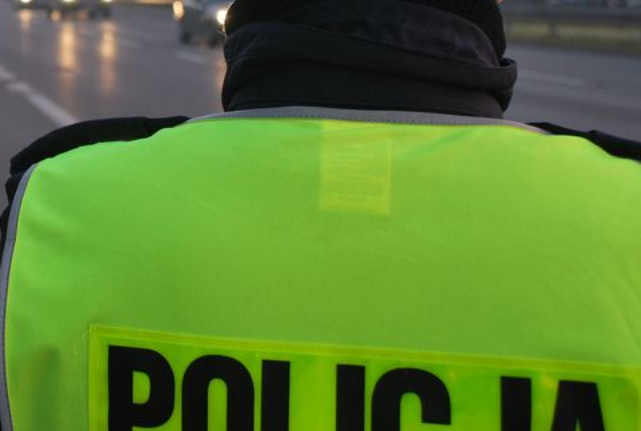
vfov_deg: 18.5
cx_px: 48
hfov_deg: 26.6
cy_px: 72
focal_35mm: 73
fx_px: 1303
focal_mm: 26
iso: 280
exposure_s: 1/30
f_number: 4
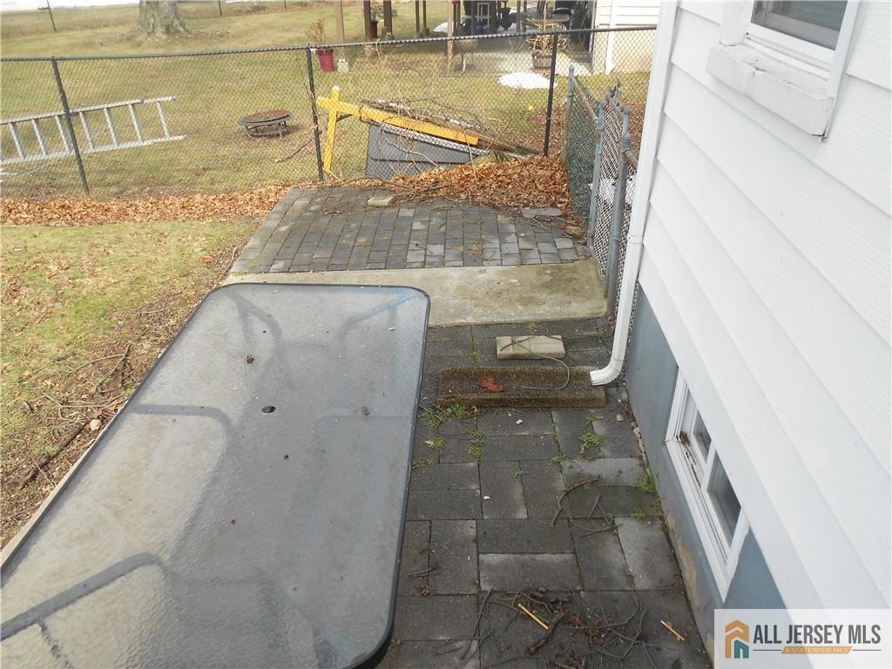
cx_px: 446
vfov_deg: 53.1
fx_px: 670
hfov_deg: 67.3
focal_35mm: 26
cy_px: 334
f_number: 3.2
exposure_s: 1/250
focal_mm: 4.6
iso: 80
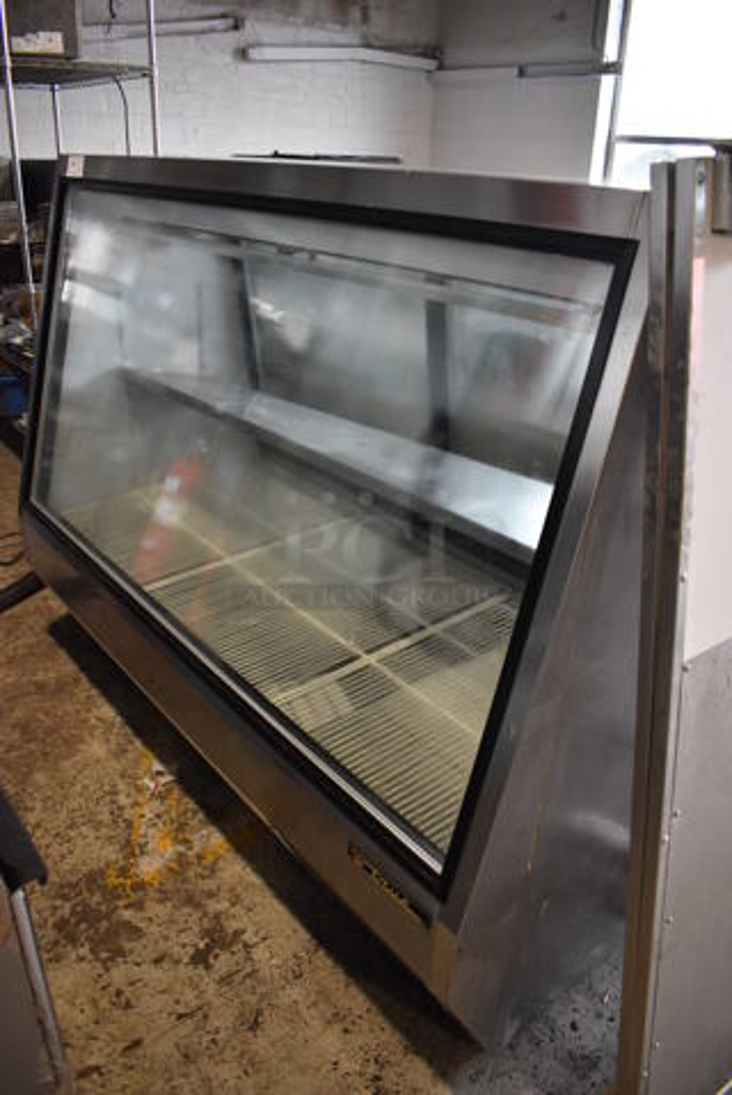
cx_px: 366
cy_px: 548
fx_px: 822
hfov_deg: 48.0
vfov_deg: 67.4
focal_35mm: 27
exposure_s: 1/125
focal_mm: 18
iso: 1100
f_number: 3.5
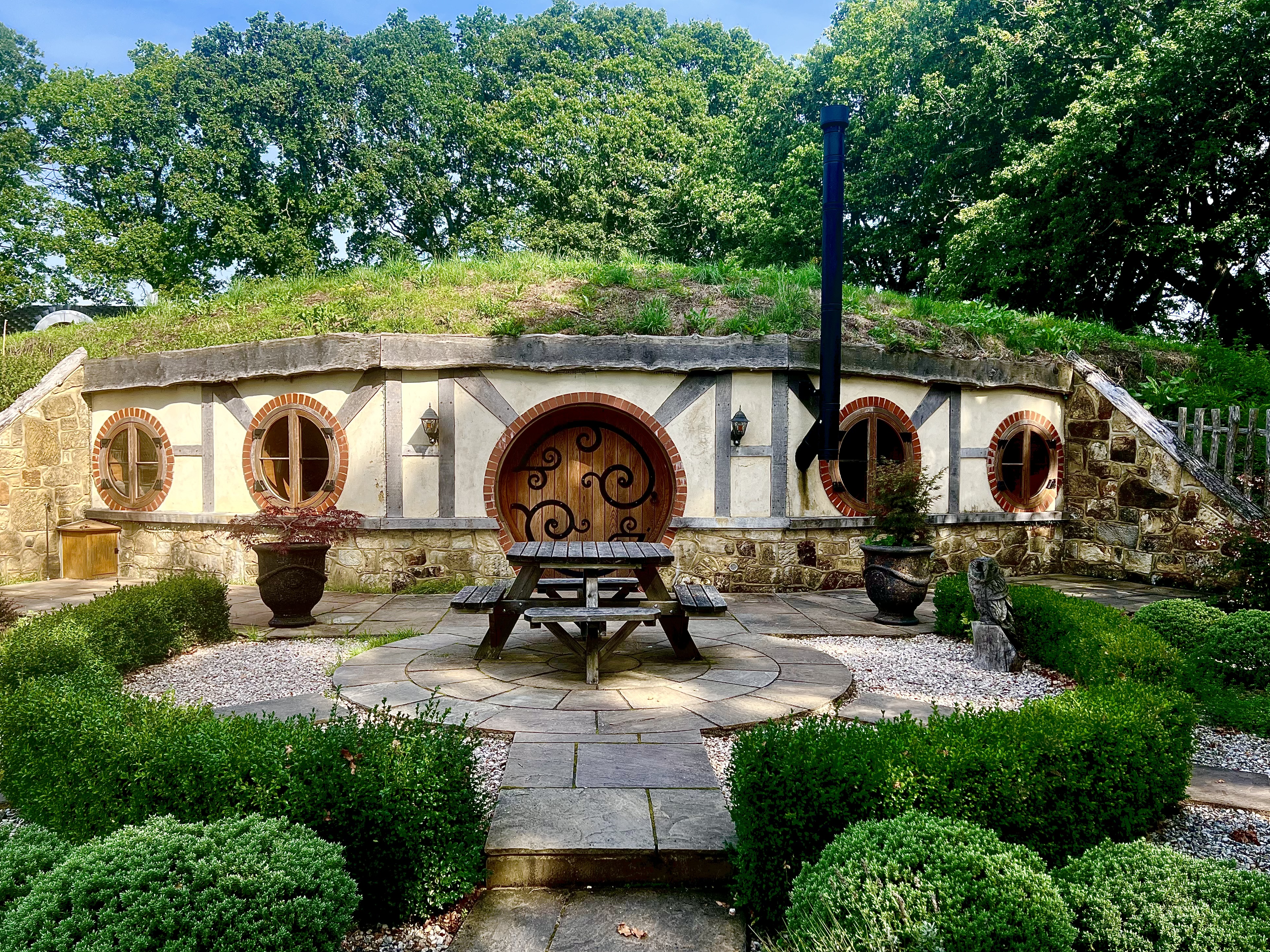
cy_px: 488
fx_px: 991
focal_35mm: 27
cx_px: 615
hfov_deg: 65.3
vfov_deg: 51.3
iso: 50
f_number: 1.5
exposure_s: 1/1089
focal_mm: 5.7
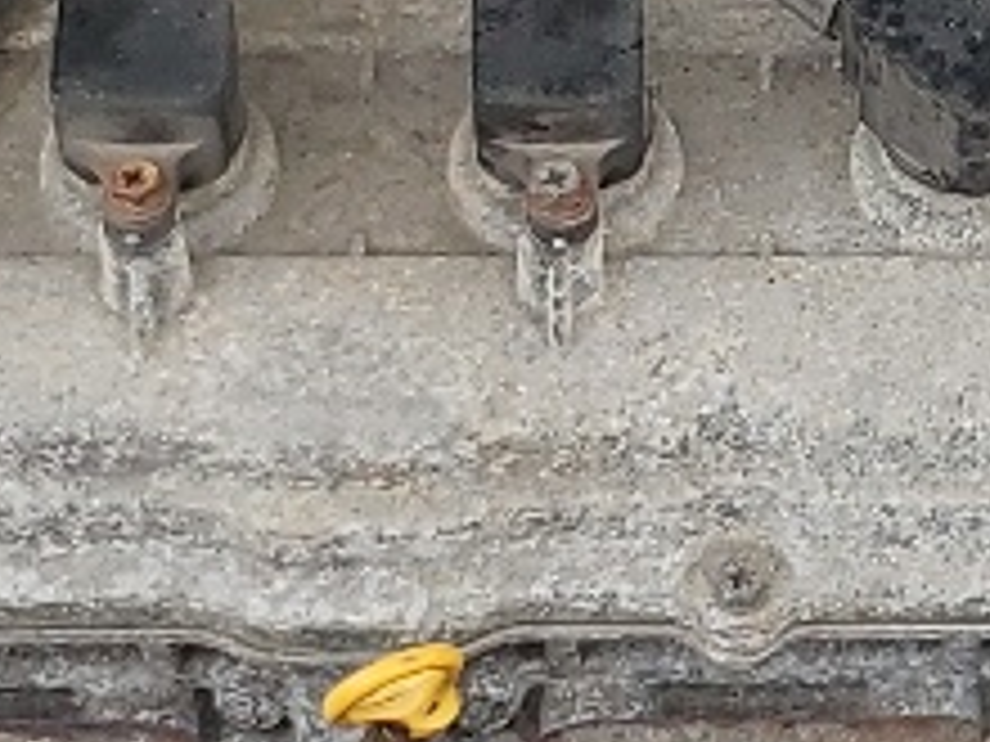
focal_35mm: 189
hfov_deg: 10.4
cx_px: 1008
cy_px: 391
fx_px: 5405
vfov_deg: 7.9
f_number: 1.5
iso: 50
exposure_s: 1/588
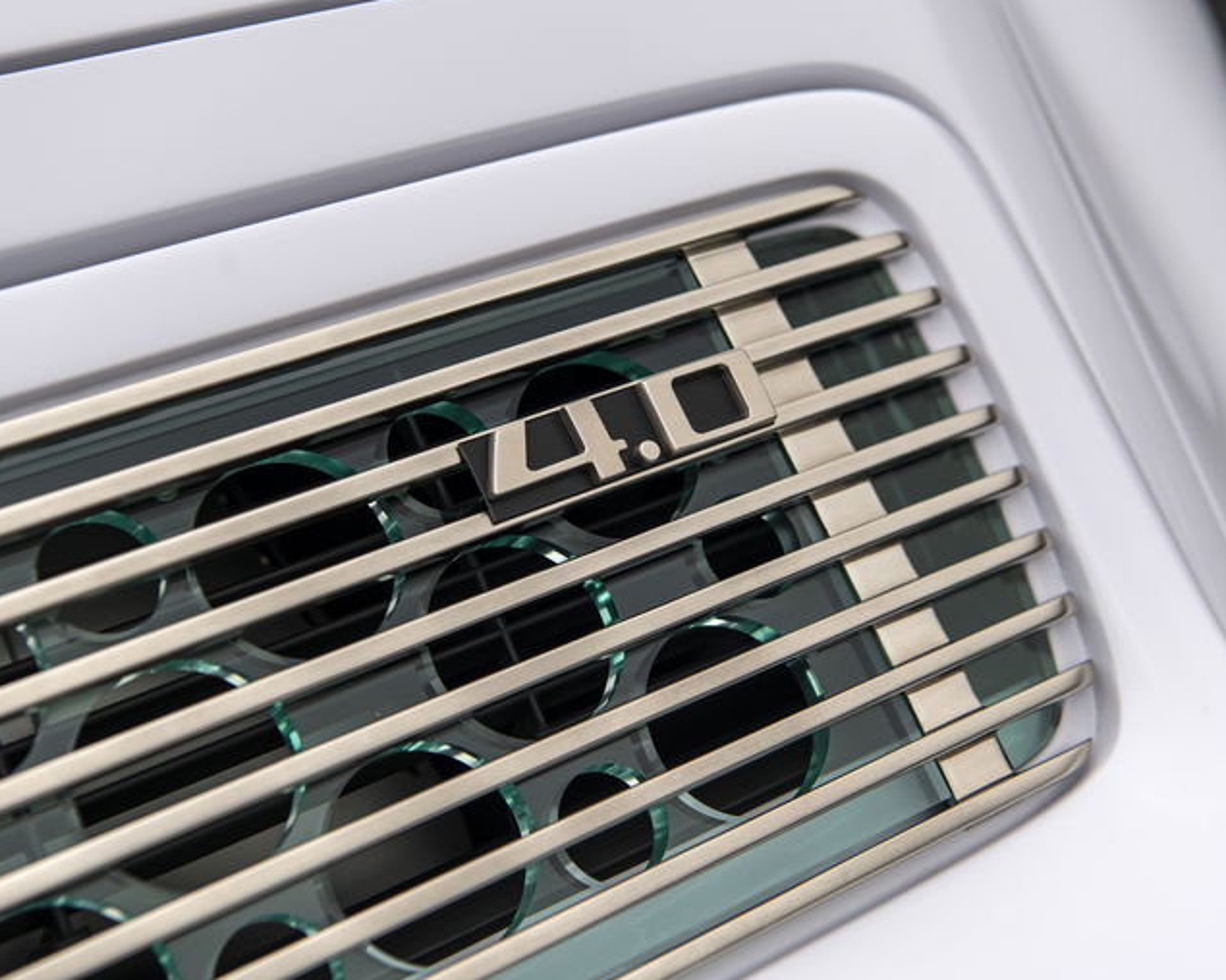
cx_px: 599
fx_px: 2141
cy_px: 490
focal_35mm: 59
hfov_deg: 32.0
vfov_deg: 25.8
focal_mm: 52
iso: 64
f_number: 5
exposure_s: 1/50
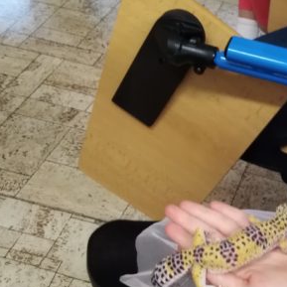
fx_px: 572
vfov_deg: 28.1
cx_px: 276
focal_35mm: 61
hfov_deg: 26.9
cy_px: 158
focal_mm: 3.46
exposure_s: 1/20
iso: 832
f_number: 2.2
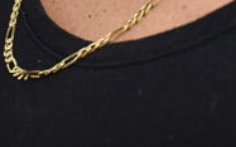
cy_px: -94
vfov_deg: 12.3
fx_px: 643
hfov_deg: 20.6
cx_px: 175
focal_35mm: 100
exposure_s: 1/30
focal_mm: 20
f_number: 3.8
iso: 560
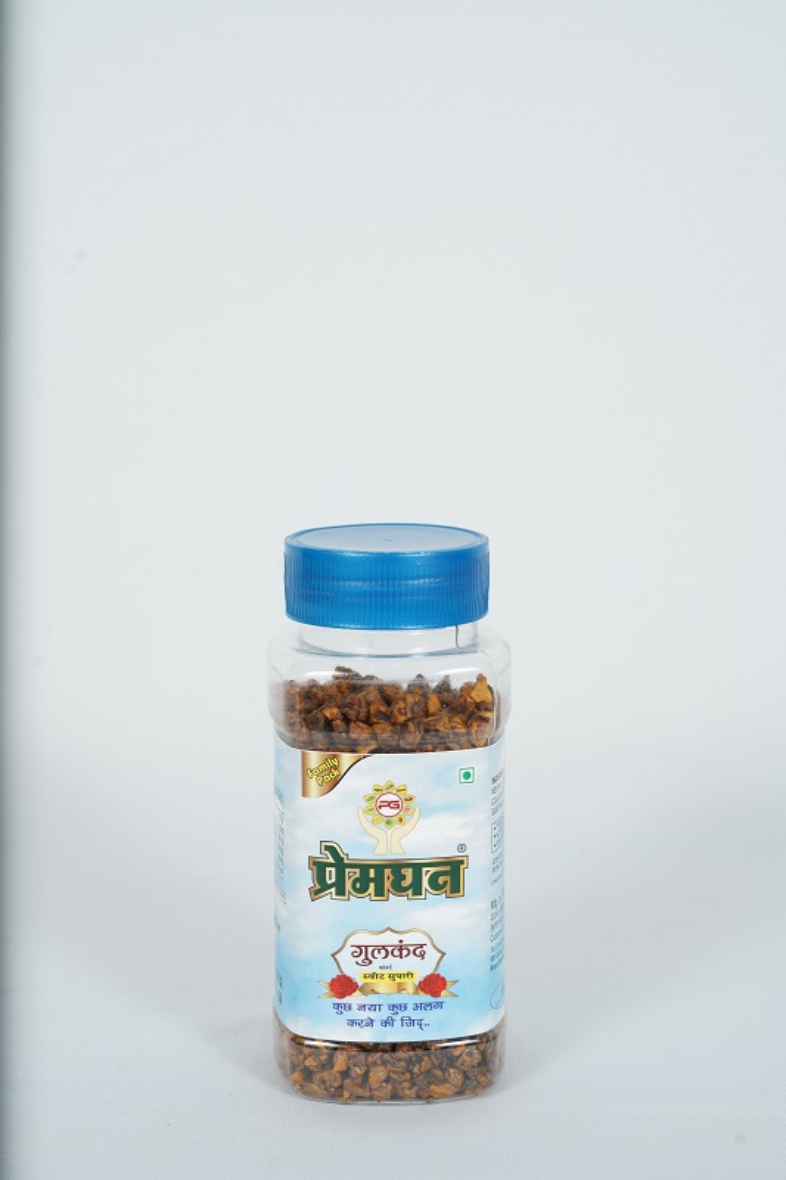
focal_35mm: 50
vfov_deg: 39.6
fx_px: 1638
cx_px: 393
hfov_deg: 27.0
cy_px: 590
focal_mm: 50
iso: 400
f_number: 7.1
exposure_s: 1/200
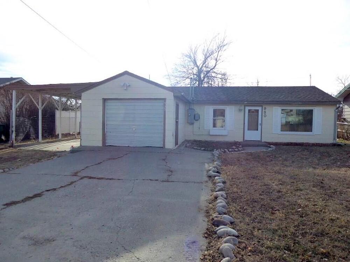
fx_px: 253
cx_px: 175
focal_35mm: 25
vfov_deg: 54.9
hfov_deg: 69.4
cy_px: 131
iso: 125
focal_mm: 4.3
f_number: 3.3
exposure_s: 1/640
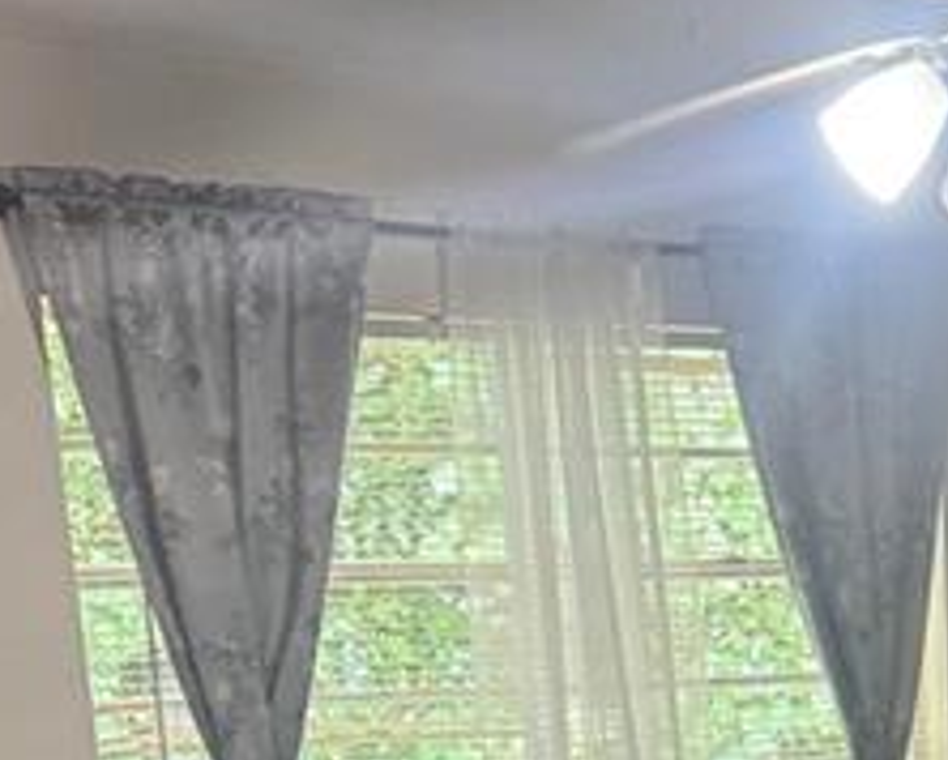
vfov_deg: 16.3
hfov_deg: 22.7
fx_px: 2275
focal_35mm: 81
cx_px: 914
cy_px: 1315
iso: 800
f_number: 1.78
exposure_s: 1/60
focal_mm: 6.76
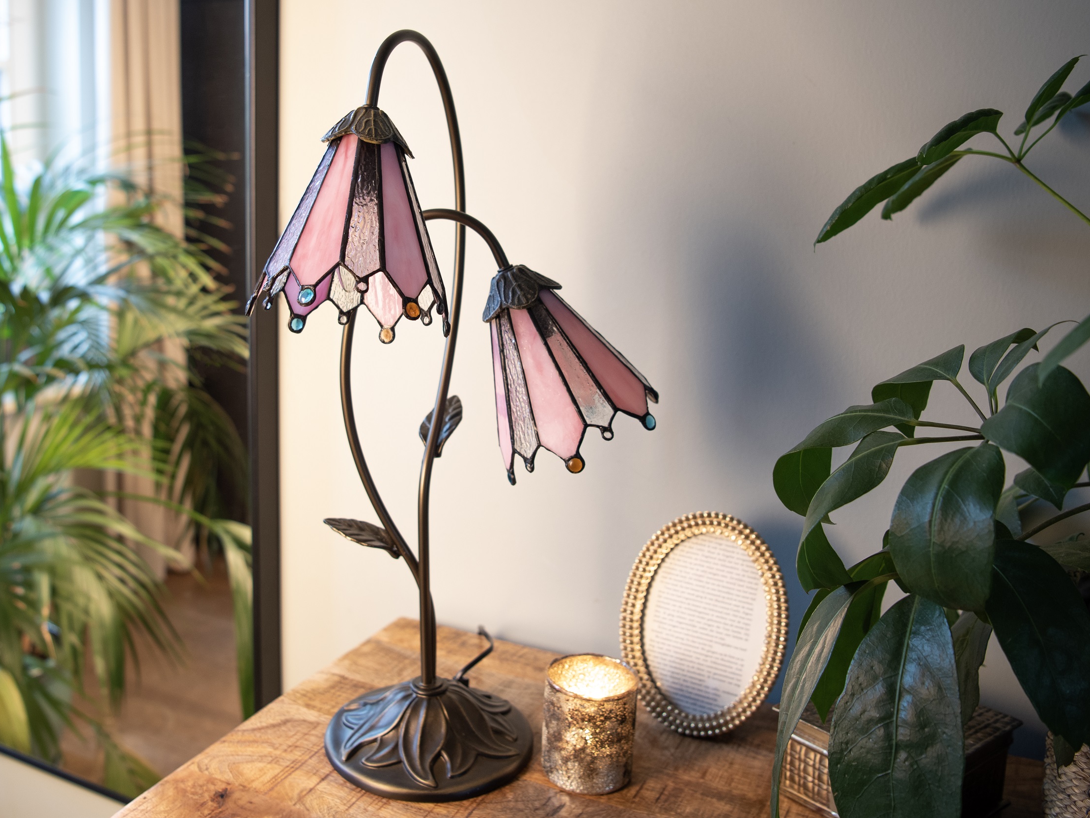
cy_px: 409
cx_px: 524
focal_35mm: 26
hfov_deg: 67.3
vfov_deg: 53.1
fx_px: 819
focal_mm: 24
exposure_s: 1/10
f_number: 3.2
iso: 320
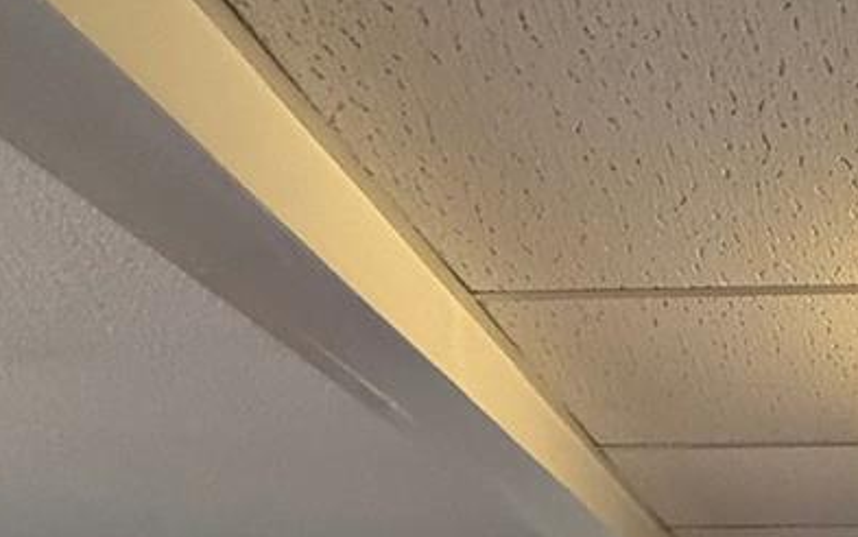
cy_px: 886
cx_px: 849
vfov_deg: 18.7
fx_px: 1357
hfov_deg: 32.4
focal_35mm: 58
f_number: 2.2
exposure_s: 1/120
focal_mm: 2.22
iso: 400
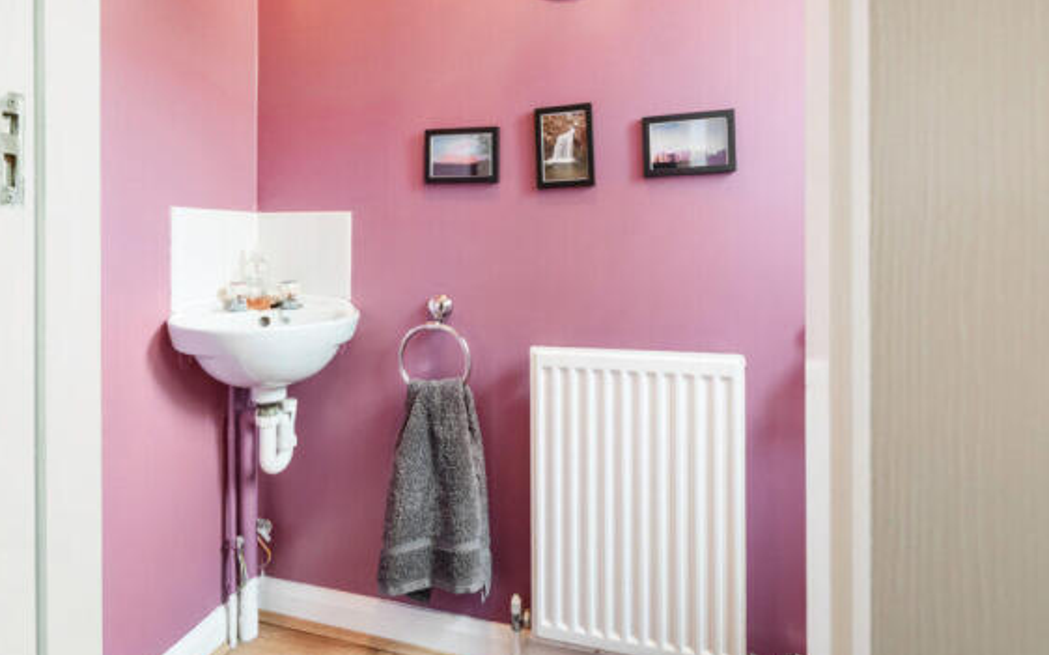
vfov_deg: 61.8
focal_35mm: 19
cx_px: 469
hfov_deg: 87.7
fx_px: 543
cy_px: 270
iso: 2000
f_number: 9
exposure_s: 1/15
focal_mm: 16
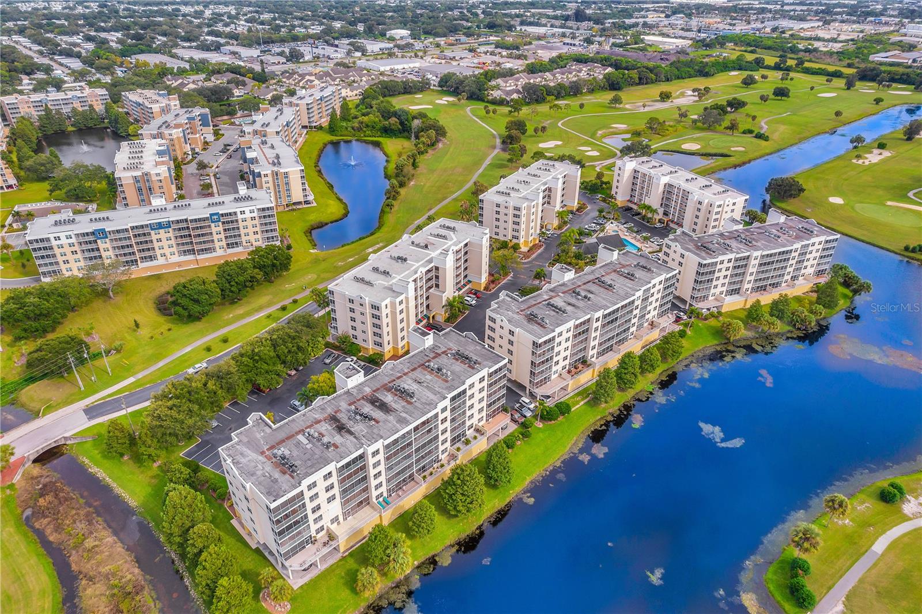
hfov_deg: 78.6
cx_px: 461
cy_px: 307
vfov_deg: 57.2
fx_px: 563
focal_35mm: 22
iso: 100
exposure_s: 1/1000
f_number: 2.8
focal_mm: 8.38
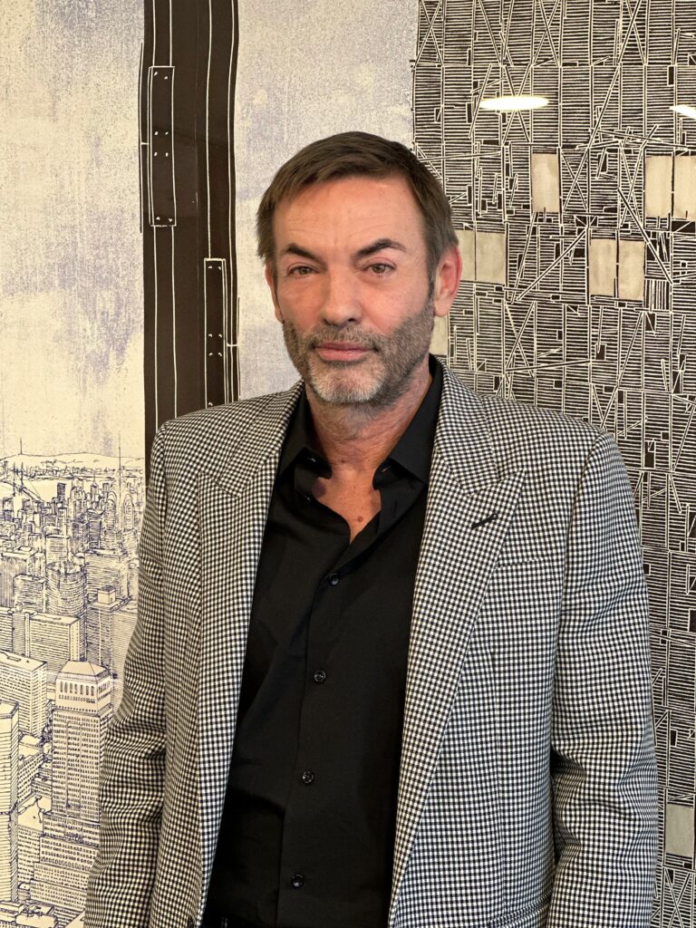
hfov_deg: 19.1
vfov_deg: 25.3
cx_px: 348
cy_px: 464
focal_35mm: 77
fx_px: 2064
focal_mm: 9
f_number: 2.8
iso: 320
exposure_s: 1/33
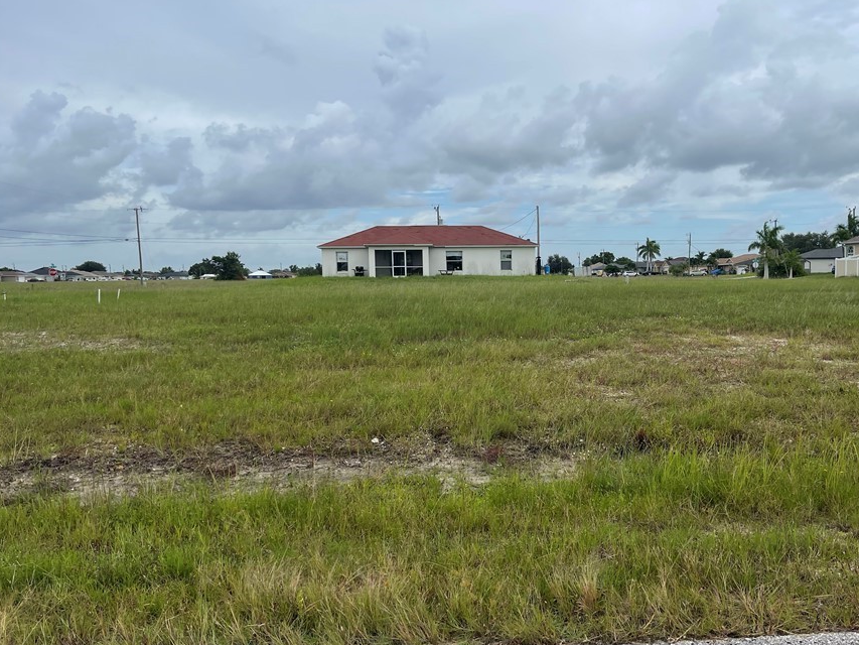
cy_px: 329
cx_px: 506
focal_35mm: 30
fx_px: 745
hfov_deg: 59.6
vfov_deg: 46.8
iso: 32
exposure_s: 1/3086
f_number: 1.6
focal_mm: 5.1
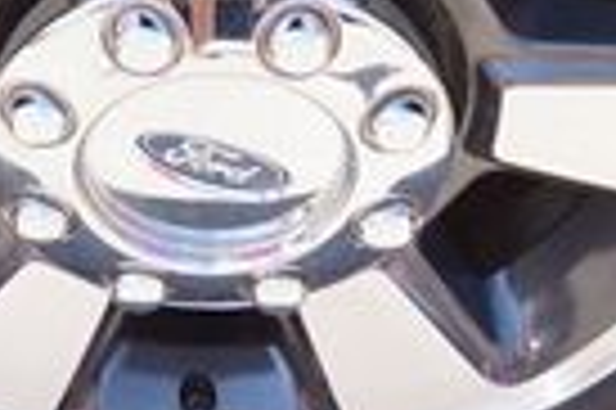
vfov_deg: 11.8
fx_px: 1914
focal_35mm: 112
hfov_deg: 17.8
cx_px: -22
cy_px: -167
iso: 100
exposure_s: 1/80
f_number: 5
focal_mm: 16
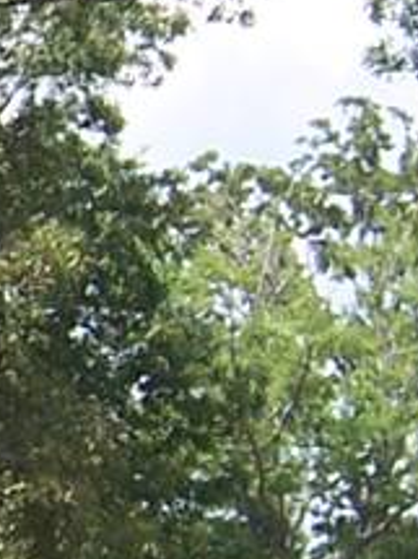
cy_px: 543
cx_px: -852
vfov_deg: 8.0
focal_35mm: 246
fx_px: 3965
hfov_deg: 5.6
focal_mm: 5.5
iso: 80
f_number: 3.4
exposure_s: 1/500
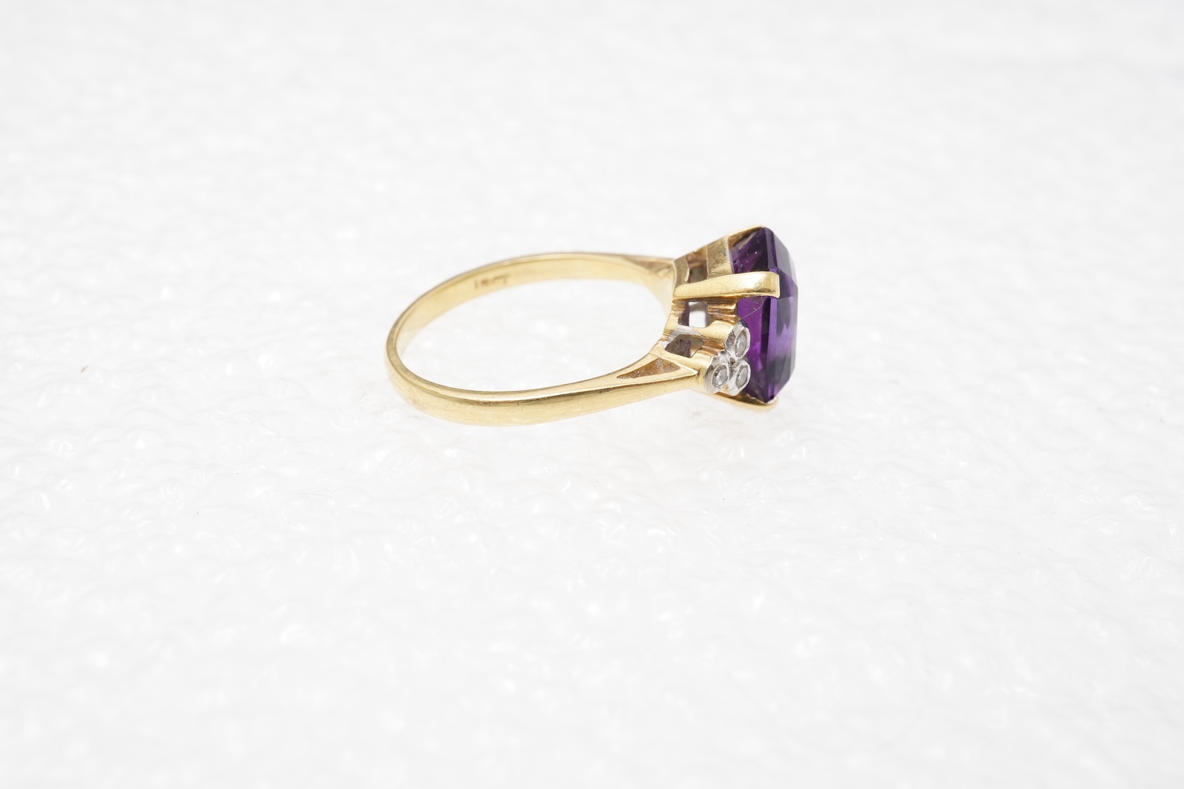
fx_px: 1480
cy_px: 394
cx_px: 592
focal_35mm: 45
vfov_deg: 29.9
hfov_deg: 43.6
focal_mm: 30
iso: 320
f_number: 20
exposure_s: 1/125
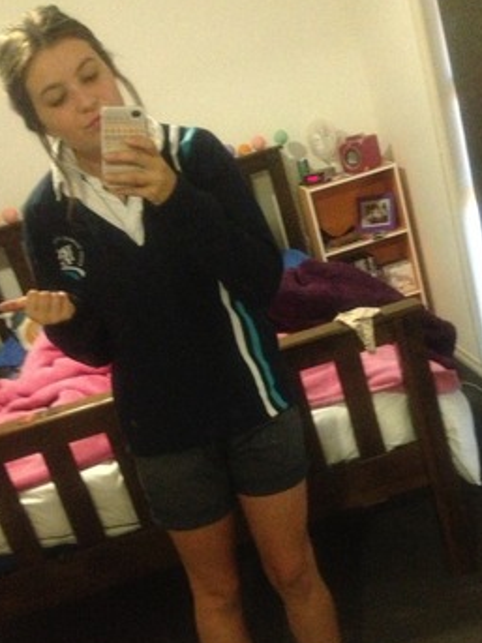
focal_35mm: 49
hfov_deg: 29.6
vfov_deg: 38.7
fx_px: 910
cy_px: 397
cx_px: 294
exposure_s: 1/15
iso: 800
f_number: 2.4
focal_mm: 4.28
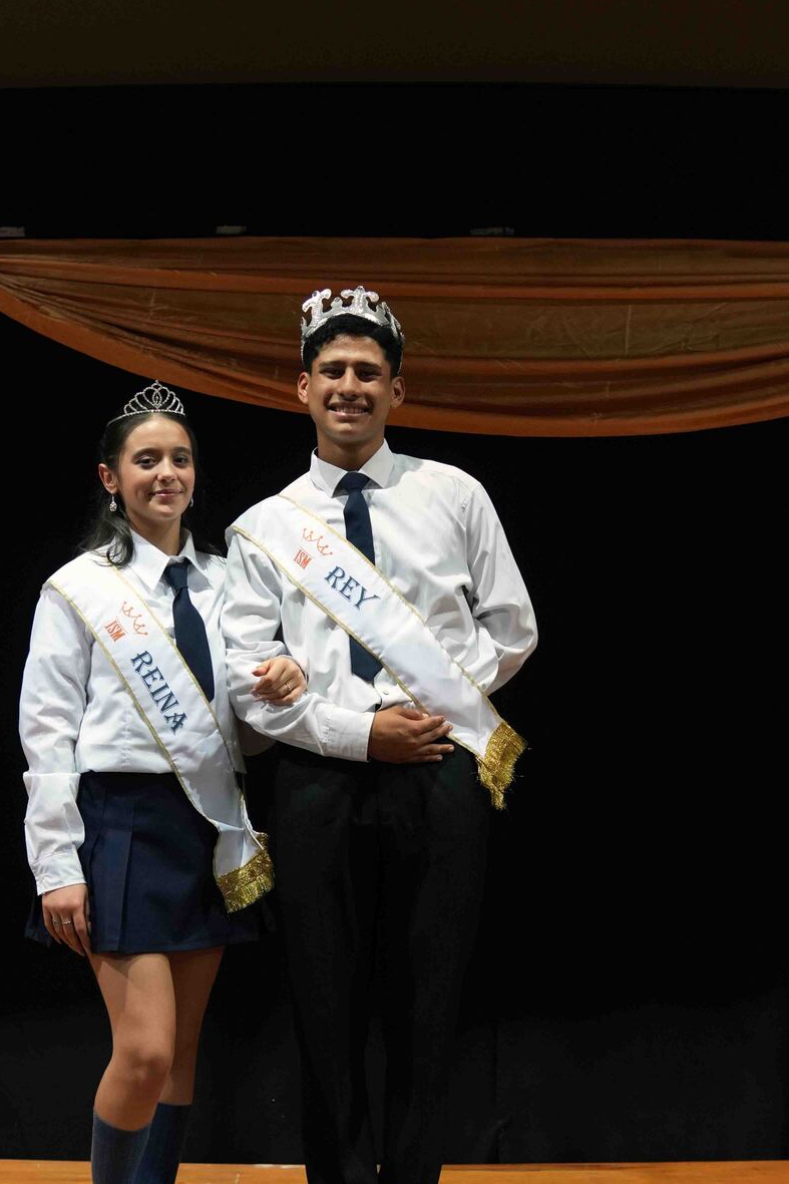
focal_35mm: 59
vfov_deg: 33.7
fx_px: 1940
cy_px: 751
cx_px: 297
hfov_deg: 22.9
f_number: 2.8
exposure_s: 1/160
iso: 1600
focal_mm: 30
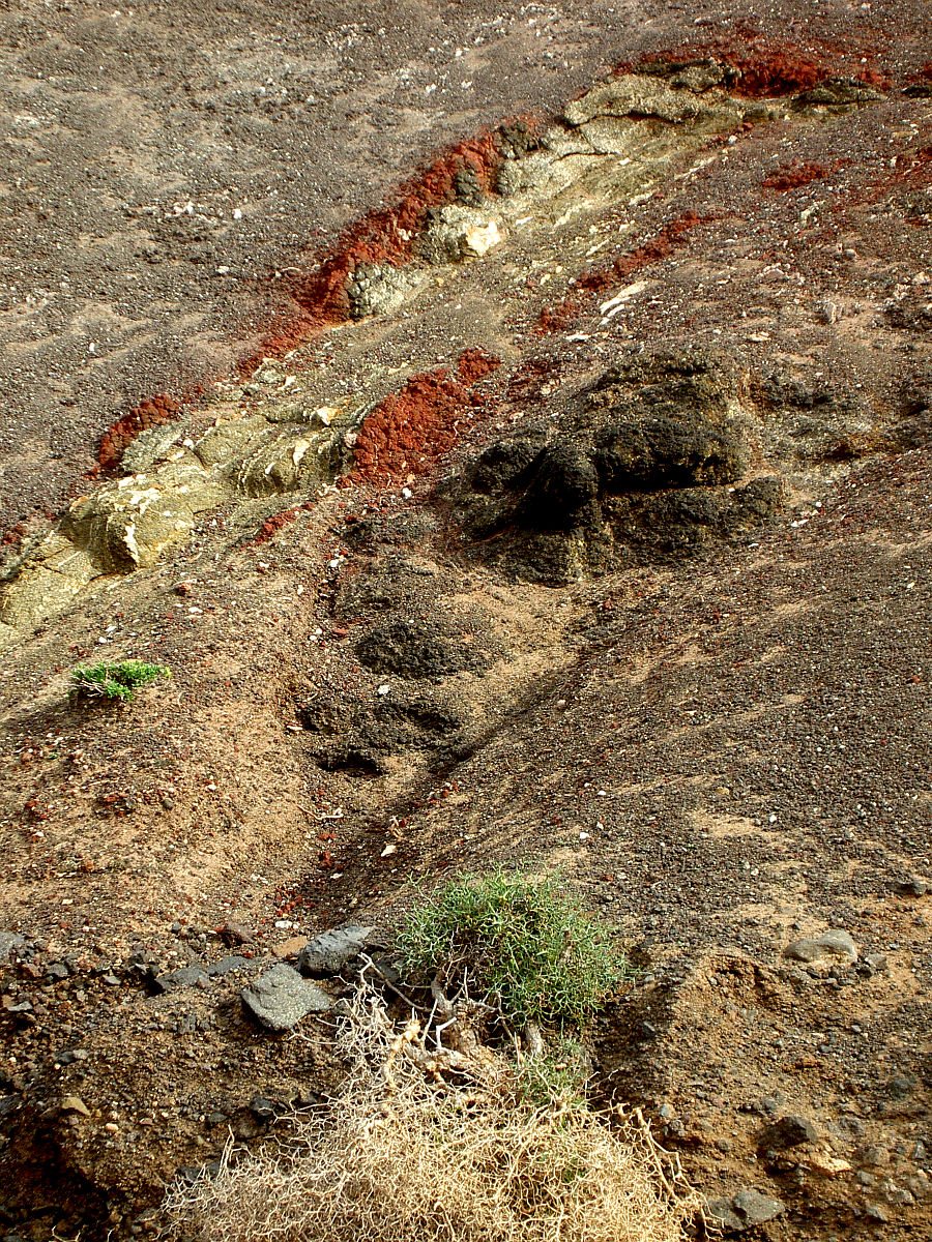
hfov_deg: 14.5
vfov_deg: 19.3
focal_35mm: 102
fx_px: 3662
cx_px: 466
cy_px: 621
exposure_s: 1/160
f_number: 4.9
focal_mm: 16.8
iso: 50
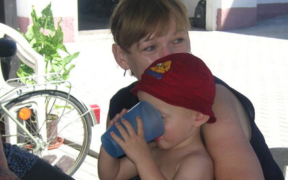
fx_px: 722
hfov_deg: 22.5
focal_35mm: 92
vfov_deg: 14.2
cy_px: 131
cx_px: 161
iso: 50
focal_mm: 7.8
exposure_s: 1/250
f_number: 3.3
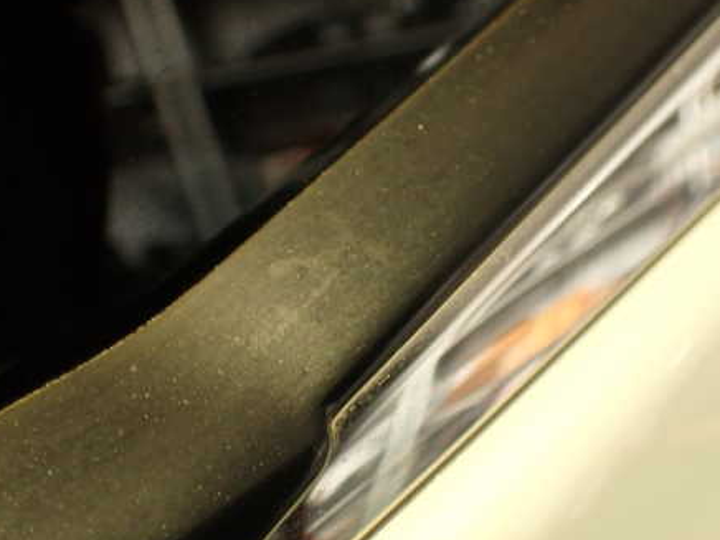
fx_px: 915
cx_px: 317
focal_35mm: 44
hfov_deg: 42.9
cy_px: 282
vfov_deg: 32.9
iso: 320
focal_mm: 5.79
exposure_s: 1/30
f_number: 2.4
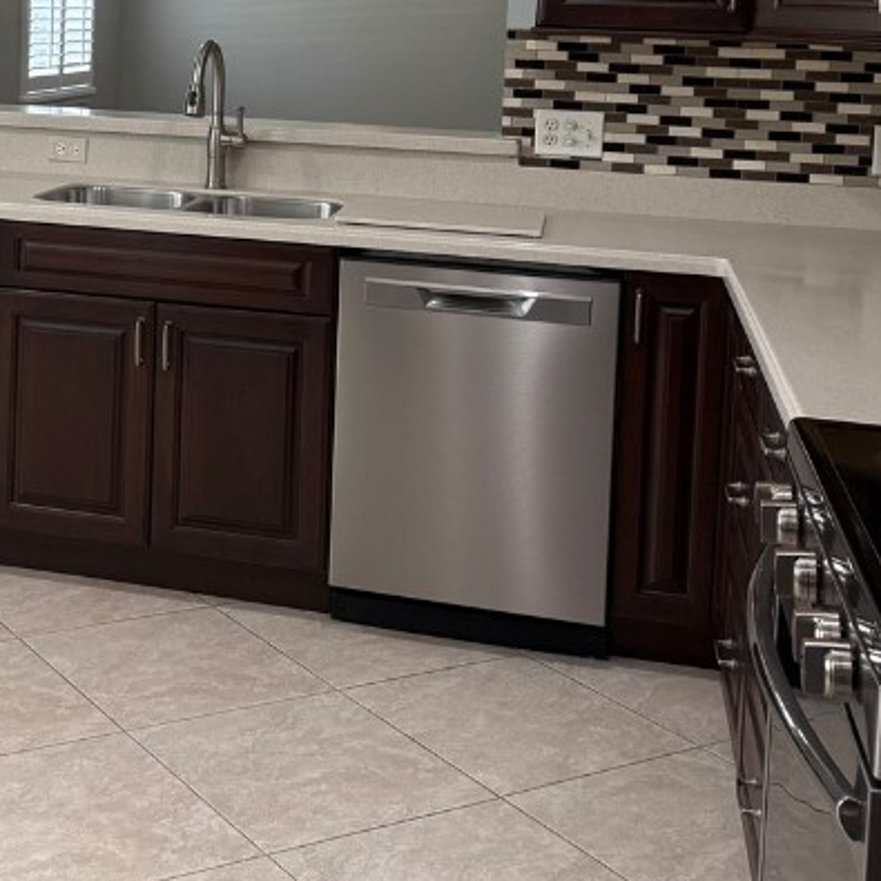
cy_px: 105
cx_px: 116
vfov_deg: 29.9
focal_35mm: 55
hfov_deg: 30.0
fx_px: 1584
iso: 200
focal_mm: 6.76
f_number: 1.78
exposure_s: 1/120
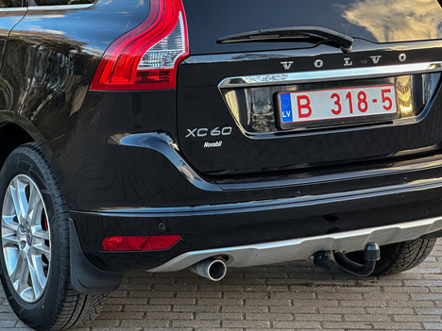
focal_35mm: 107
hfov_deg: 18.4
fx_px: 1366
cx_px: 250
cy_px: 104
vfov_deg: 13.8
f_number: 2.8
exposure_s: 1/99
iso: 125
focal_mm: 9
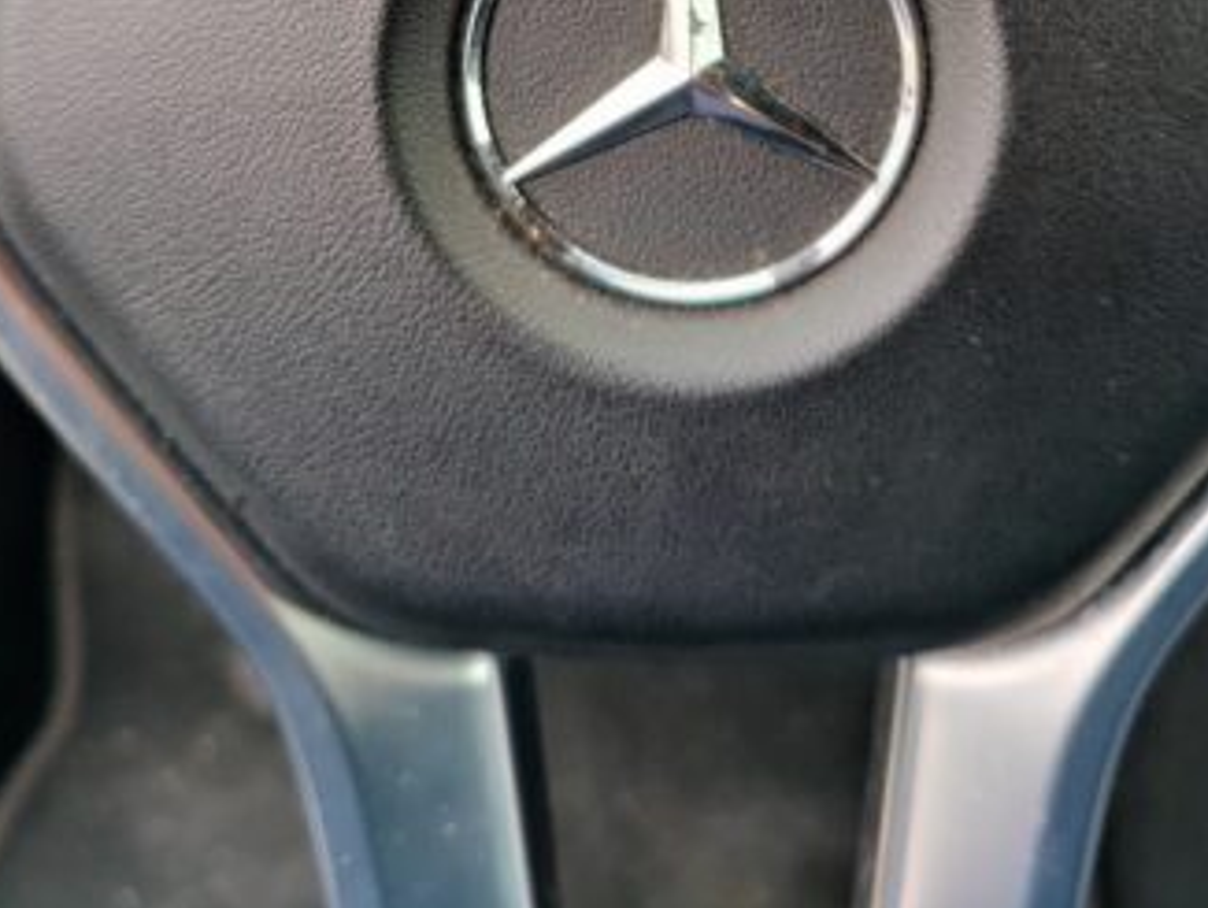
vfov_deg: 16.4
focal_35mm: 86
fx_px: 3003
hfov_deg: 22.7
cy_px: -196
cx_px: 686
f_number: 1.88
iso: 200
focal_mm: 6.06
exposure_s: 1/108
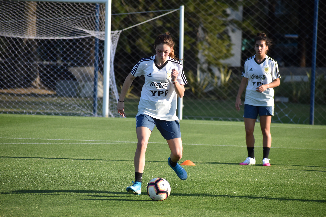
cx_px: 163
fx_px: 2581
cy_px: 108
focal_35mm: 285
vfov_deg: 4.8
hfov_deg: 7.2
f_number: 5.3
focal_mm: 190
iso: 400
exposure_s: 1/1000
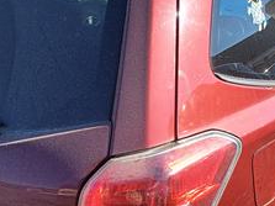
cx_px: 207
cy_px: 65
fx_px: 445
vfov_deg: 25.9
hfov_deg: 33.7
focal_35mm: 56
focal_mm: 4.6
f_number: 1.8
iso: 32
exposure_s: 1/323
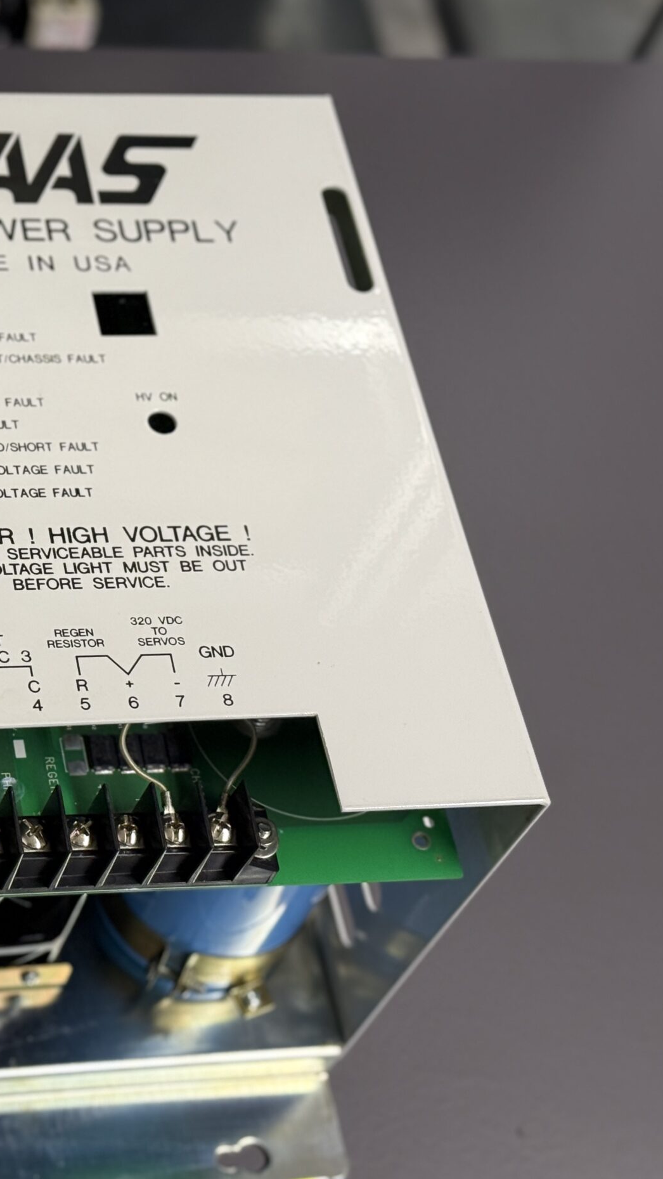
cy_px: 573
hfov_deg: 16.2
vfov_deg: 29.3
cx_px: -79
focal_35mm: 72
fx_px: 2250
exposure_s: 1/50
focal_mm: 6.76
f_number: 1.78
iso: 160
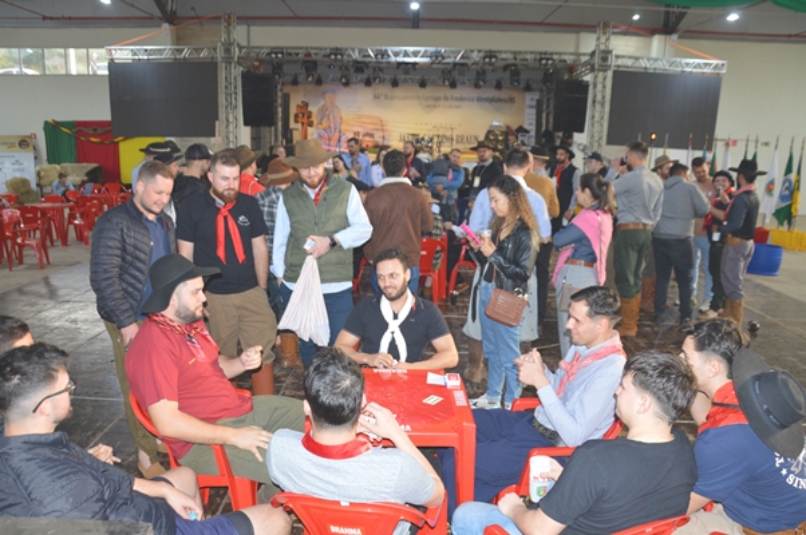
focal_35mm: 52
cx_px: 403
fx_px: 1174
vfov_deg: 25.7
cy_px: 268
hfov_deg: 37.9
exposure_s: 1/60
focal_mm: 35
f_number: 4.5
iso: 640
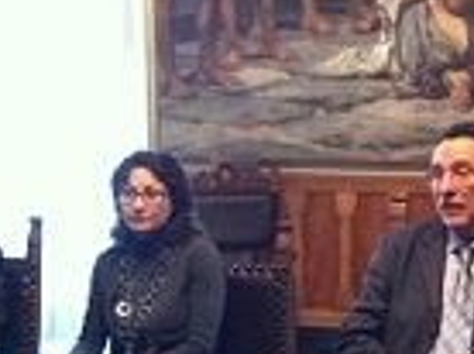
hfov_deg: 20.9
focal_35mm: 92
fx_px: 1258
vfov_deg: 16.0
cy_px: 206
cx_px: 416
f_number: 2.8
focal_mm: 3.85
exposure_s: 1/15
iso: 640
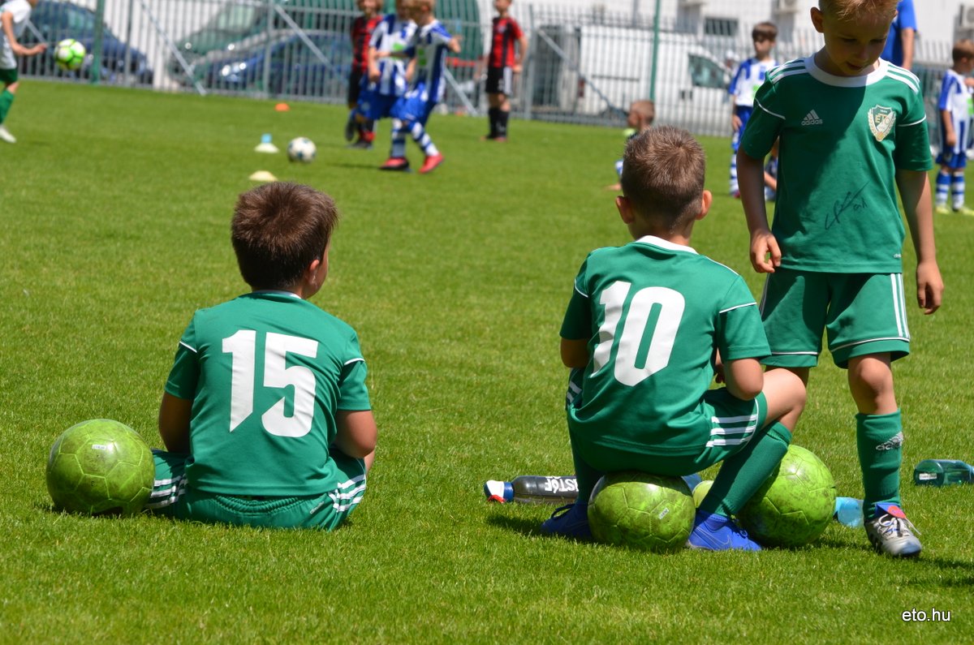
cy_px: 322
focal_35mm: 183
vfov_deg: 7.5
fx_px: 4941
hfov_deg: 11.3
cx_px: 487
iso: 200
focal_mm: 122
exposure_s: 1/400
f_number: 10
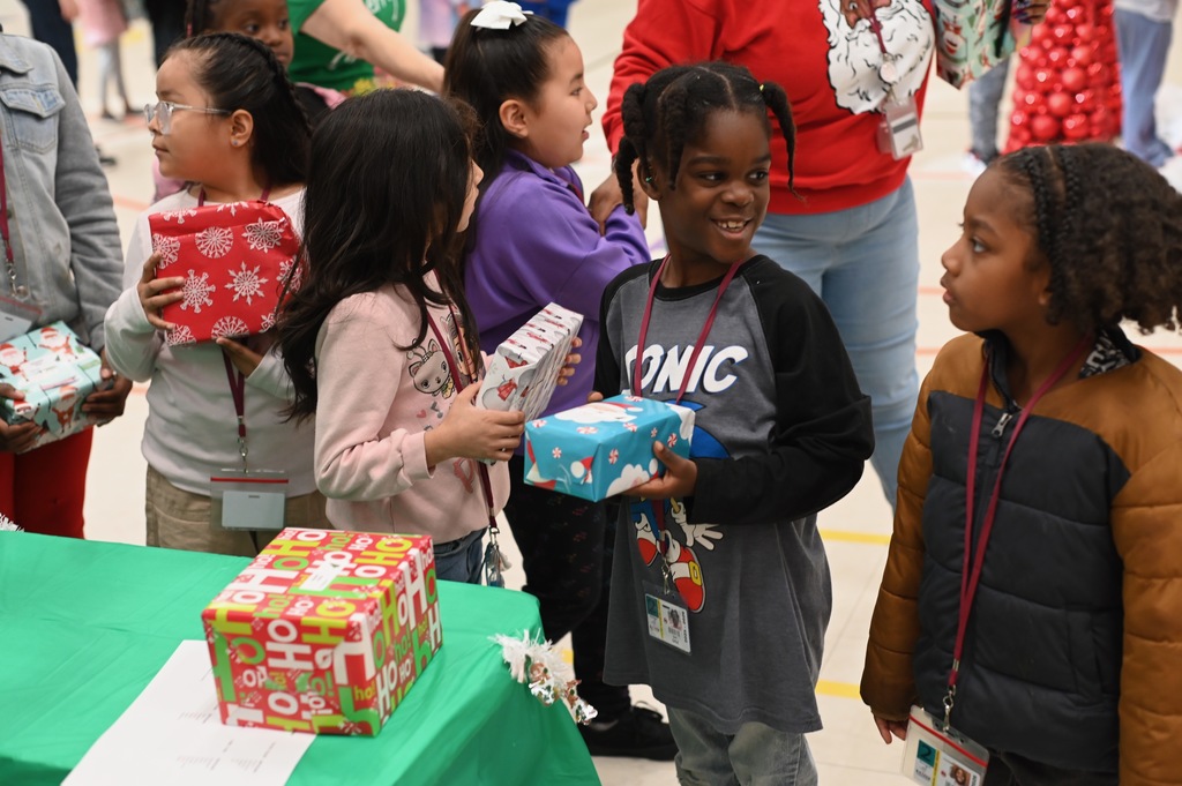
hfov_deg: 39.6
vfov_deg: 26.9
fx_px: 1640
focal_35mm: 50
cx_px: 591
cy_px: 393
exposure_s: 1/250
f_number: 2.8
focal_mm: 50
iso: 1600
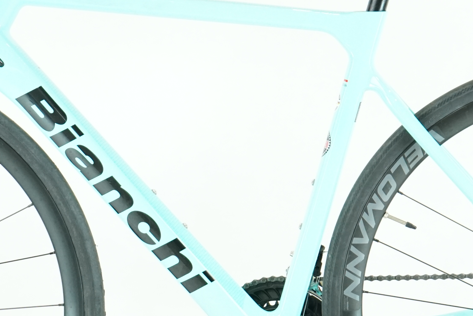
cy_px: 157
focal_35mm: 175
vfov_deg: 7.8
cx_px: 222
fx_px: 2299
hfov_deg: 11.7
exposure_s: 1/200
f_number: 5.6
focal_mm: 65
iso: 2500
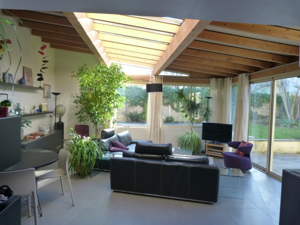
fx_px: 217
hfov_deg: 69.4
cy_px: 112
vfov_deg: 54.9
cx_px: 150
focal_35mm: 25
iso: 200
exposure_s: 1/60
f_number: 2.8
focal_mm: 4.5
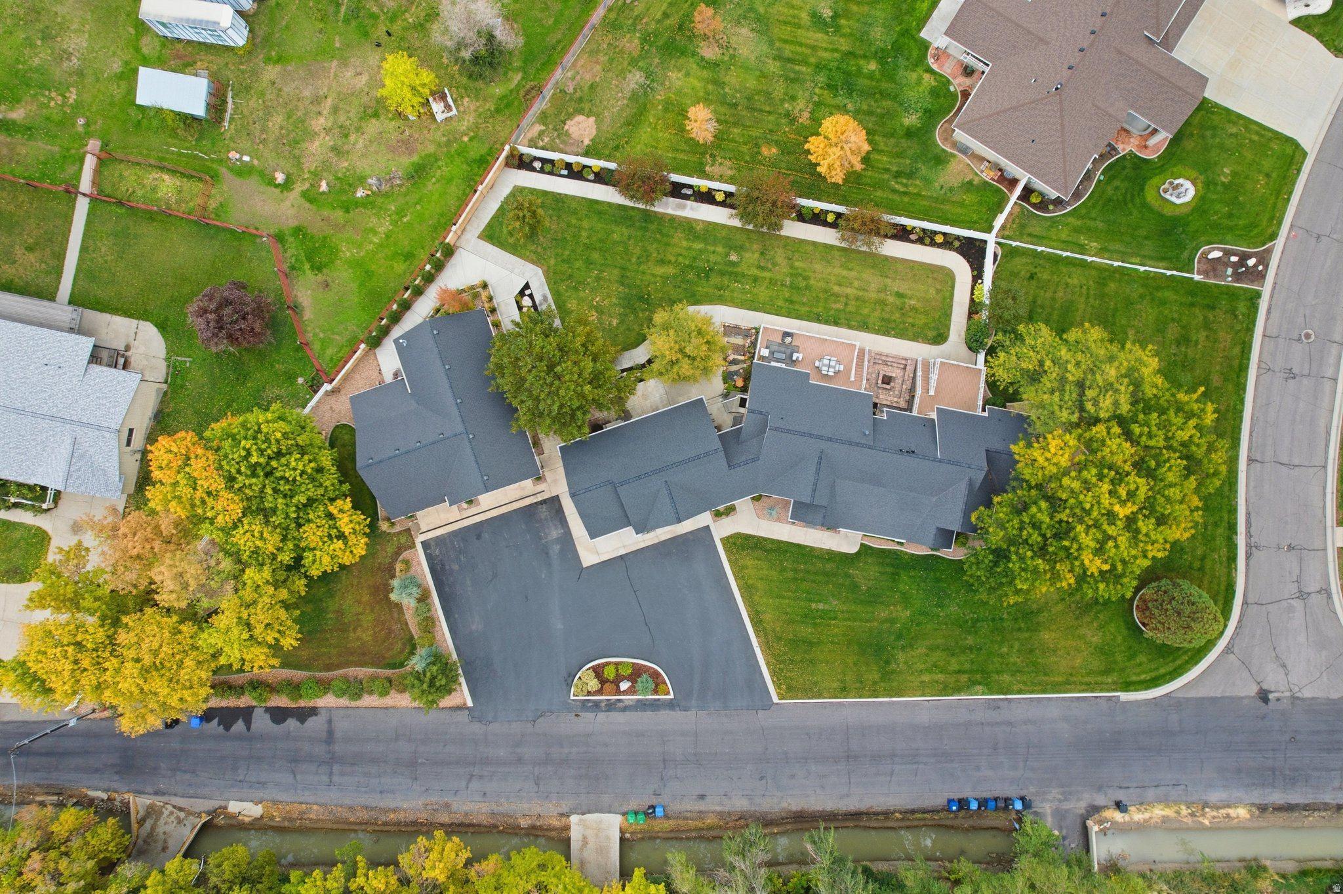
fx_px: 820
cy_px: 447
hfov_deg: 78.6
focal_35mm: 22
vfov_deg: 57.2
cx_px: 672
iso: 100
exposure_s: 1/500
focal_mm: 8.4
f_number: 2.8
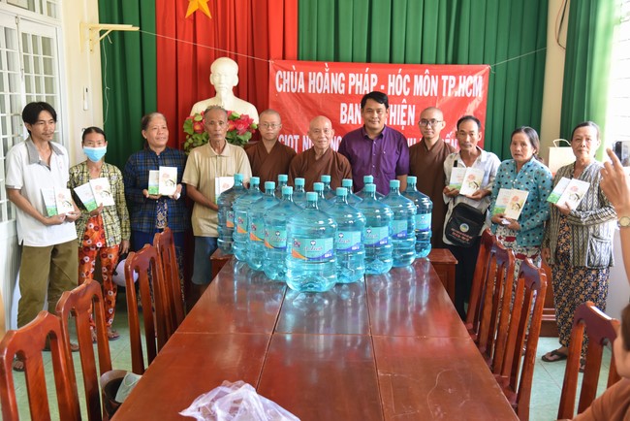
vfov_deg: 30.5
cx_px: 315
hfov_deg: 44.5
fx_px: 770
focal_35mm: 44
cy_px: 210
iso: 1250
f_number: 4
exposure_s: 1/60
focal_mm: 44
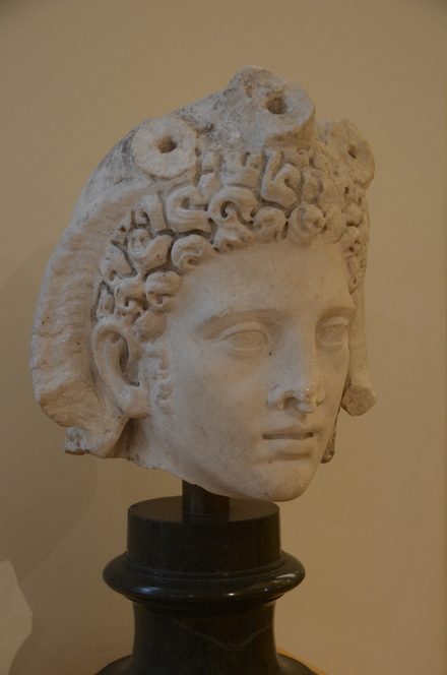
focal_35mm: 63
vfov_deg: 31.9
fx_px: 1178
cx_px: 224
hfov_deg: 21.5
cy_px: 338
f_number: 4.5
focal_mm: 42
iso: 1000
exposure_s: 1/60
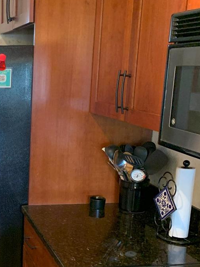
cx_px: -24
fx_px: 454
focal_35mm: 59
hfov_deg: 23.2
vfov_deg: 32.3
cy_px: 186
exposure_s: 1/60
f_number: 1.8
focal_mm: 4.25
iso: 400
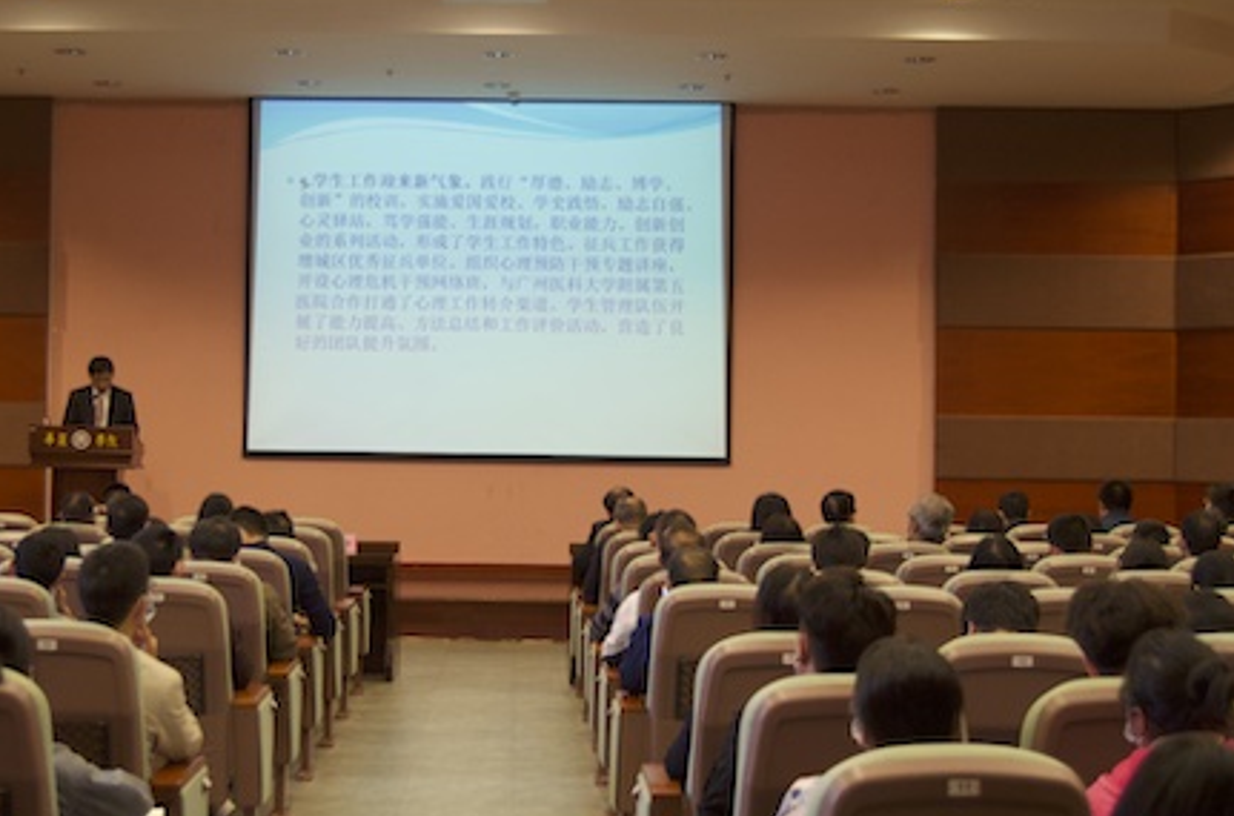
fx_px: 2212
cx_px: 467
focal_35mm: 65
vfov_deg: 20.9
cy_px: 397
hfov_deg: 31.0
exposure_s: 1/30
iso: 1250
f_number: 4.2
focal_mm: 31
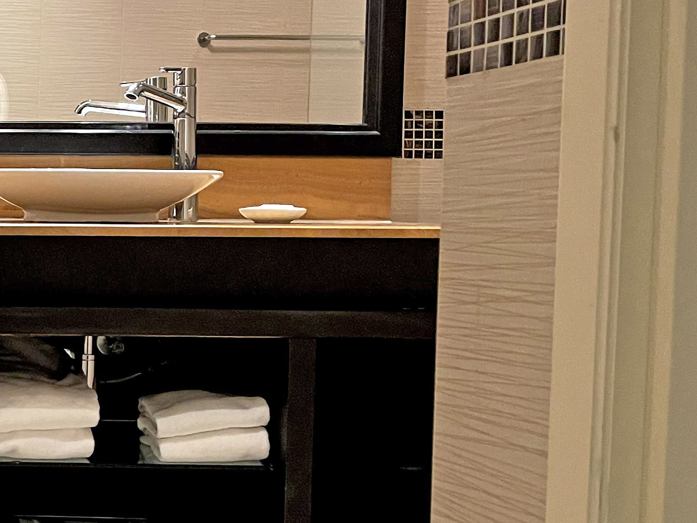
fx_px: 1329
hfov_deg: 25.8
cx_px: -172
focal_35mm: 66
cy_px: 278
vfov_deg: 22.3
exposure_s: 1/50
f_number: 1.6
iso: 500
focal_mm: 5.1
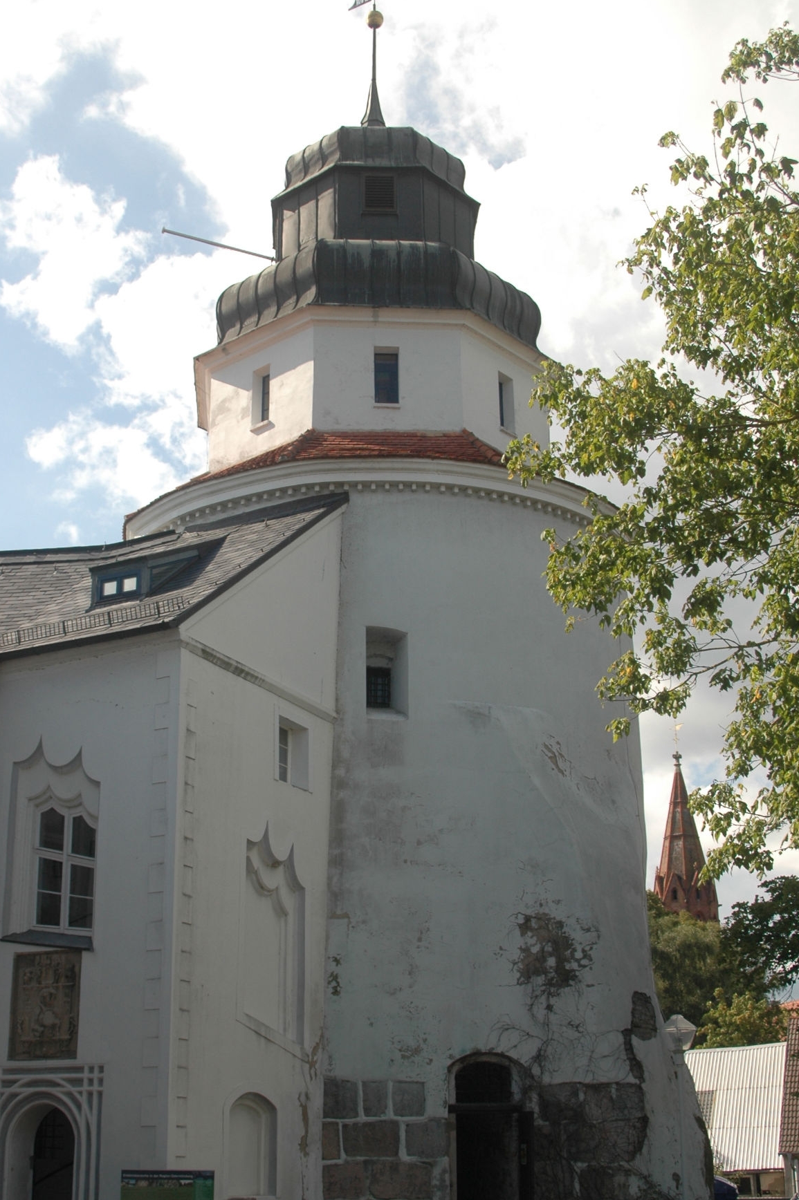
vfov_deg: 42.7
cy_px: 653
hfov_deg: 29.2
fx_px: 1533
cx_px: 331
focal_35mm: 46
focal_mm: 26
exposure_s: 1/500
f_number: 7.1
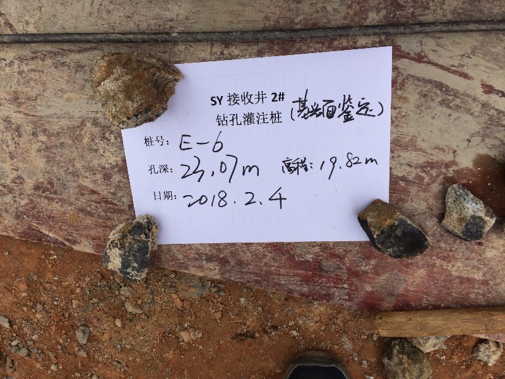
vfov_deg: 48.2
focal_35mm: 29
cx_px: 252
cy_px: 190
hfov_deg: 61.7
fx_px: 423
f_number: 2.2
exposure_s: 1/1866
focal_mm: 4.15
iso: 32
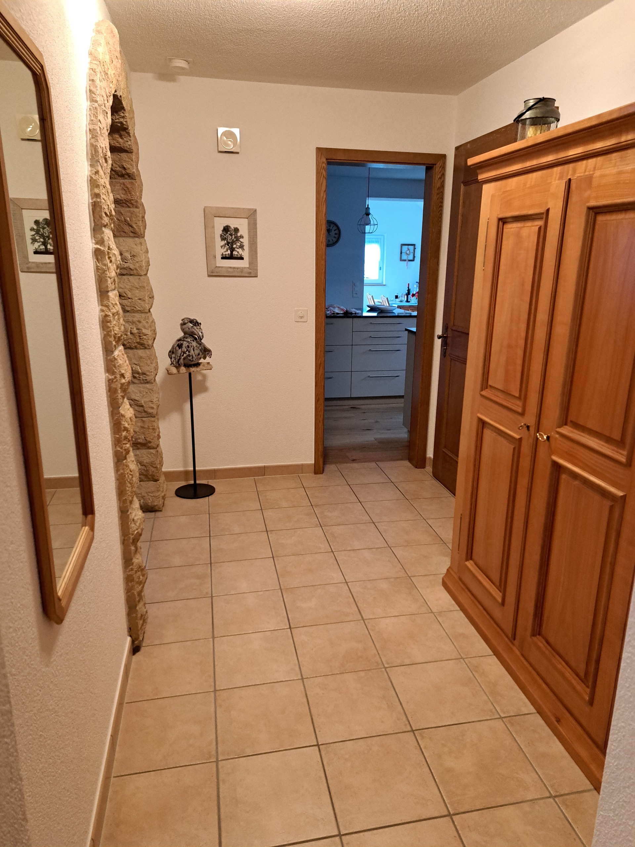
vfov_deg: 71.6
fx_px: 587
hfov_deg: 56.8
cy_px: 424
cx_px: 318
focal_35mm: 24
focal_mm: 5.23
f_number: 1.8
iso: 500
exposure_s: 1/50
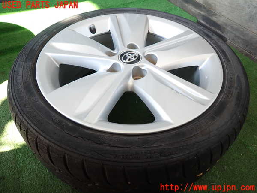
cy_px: 96
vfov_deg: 54.9
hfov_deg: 69.4
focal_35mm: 25
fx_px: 186
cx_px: 128
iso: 100
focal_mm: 4.5
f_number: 2
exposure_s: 1/80
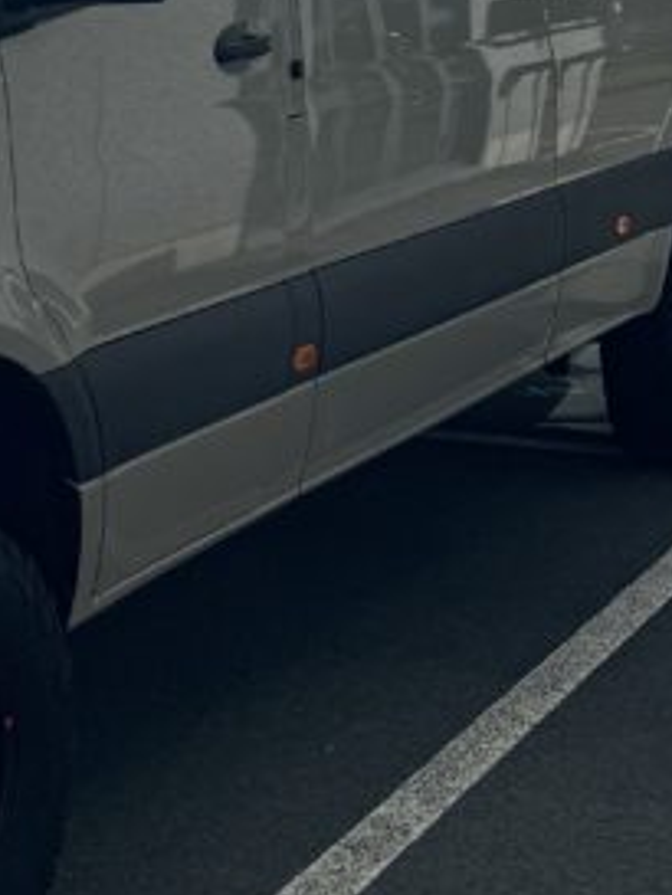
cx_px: -243
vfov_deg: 20.8
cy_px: -75
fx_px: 2328
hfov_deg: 15.5
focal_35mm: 90
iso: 80
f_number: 1.78
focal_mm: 6.76
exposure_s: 1/12346
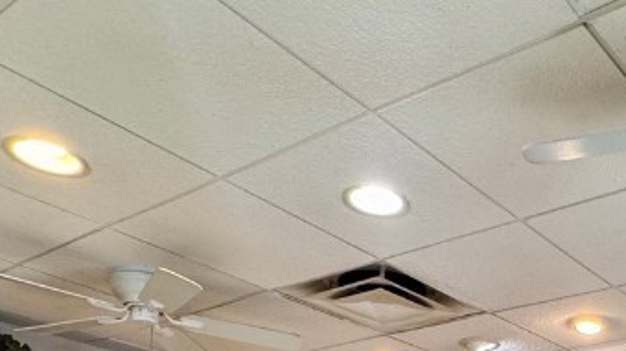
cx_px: 595
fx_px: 763
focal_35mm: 46
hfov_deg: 40.3
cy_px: 544
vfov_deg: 21.3
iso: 160
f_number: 2.2
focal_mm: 2.22
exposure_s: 1/60
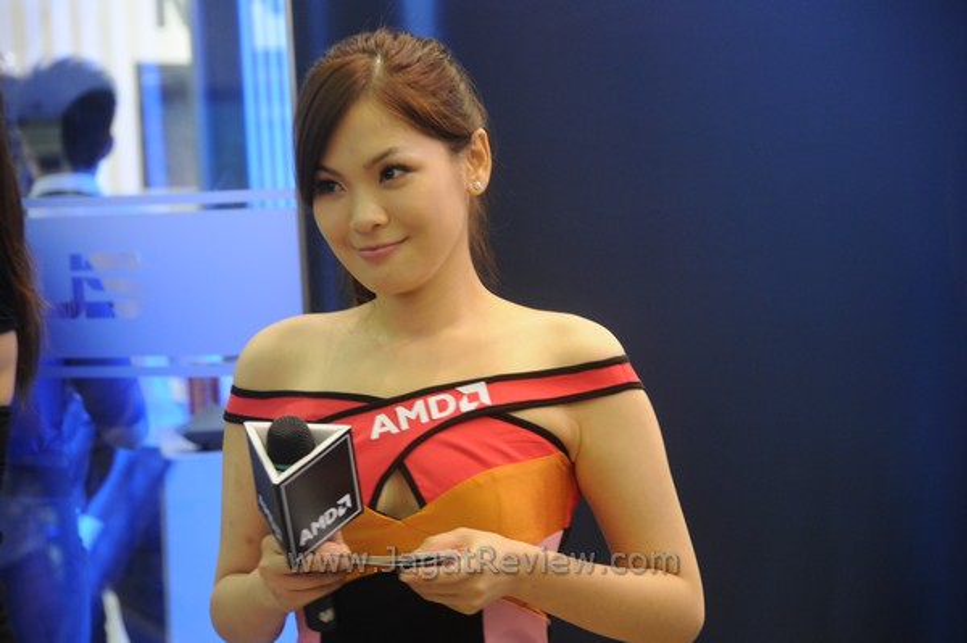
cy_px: 322
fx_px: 3824
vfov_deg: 9.6
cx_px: 484
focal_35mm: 142
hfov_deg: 14.4
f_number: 5.3
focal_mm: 95
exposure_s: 1/40
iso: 800
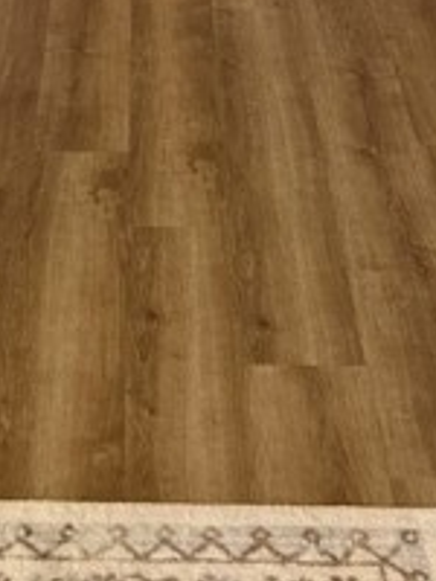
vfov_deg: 16.7
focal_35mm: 100
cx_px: 84
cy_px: -436
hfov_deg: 14.7
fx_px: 1679
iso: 100
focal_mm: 5.7
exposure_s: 1/120
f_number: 1.5
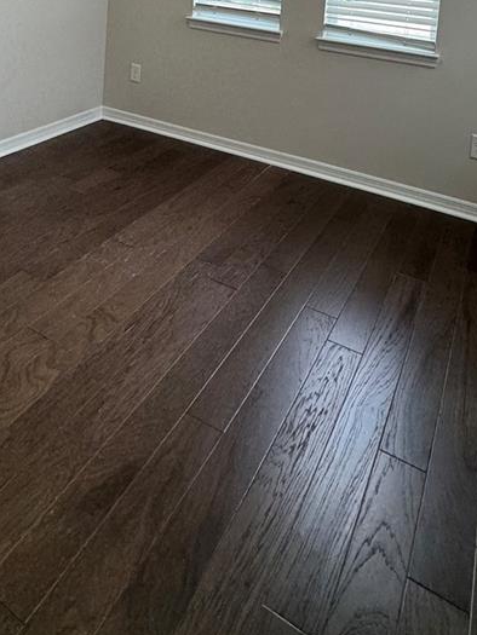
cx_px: 176
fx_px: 588
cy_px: -18
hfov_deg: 43.8
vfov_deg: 46.3
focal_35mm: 32
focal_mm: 2.22
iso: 80
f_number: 2.2
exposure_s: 1/120
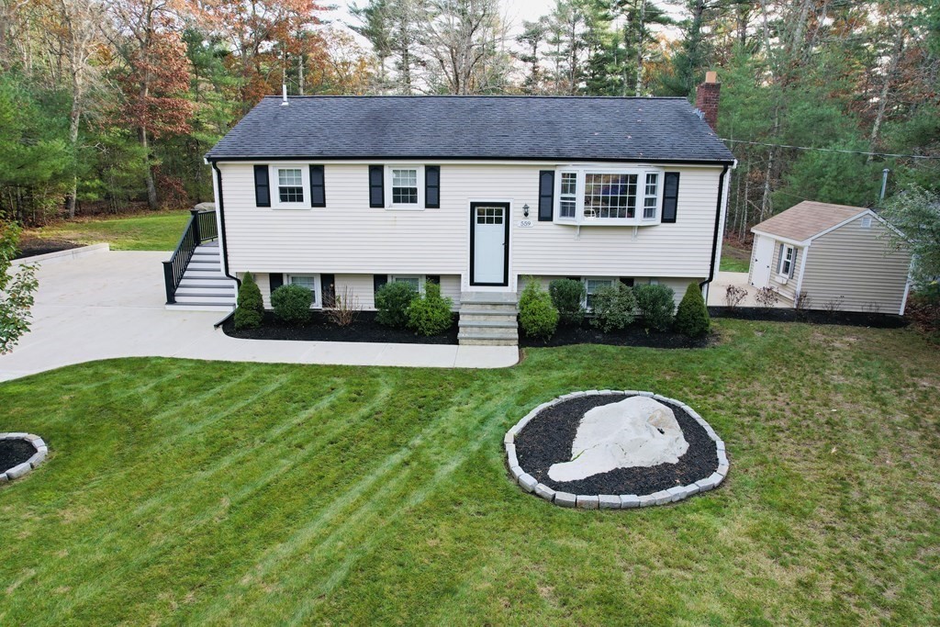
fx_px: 574
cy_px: 314
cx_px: 470
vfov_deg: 57.2
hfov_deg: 78.6
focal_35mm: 22
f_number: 2.8
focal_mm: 8.38
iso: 120
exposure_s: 1/250
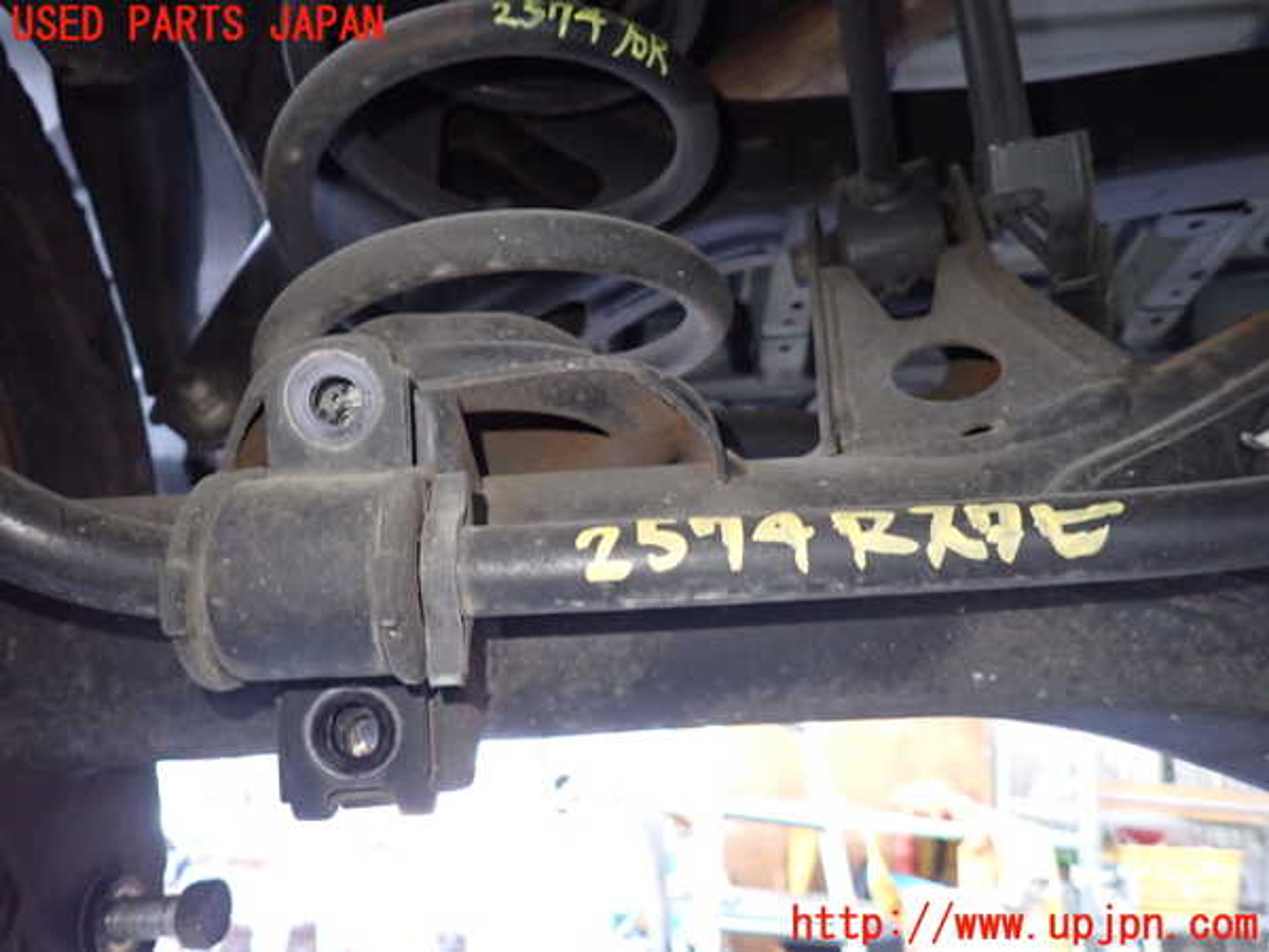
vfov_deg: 54.9
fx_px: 916
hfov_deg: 69.4
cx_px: 634
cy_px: 476
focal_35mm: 25
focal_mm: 4.5
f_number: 2
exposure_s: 1/30
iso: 640
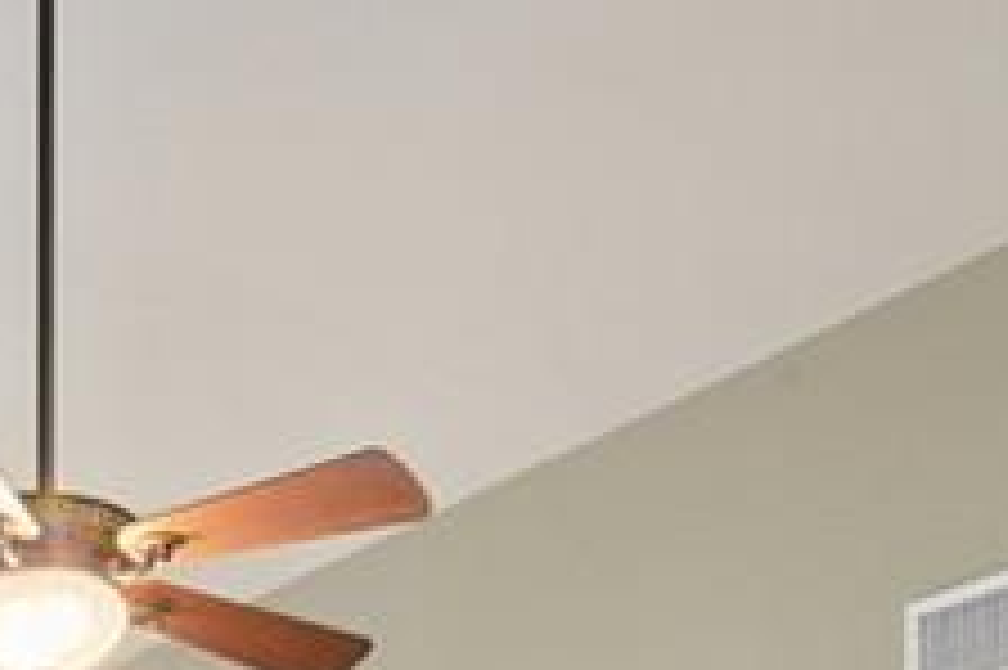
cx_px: 171
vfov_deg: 12.8
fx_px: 2434
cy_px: 1495
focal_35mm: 87
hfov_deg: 23.0
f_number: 14
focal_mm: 19
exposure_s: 1/1.25
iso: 400
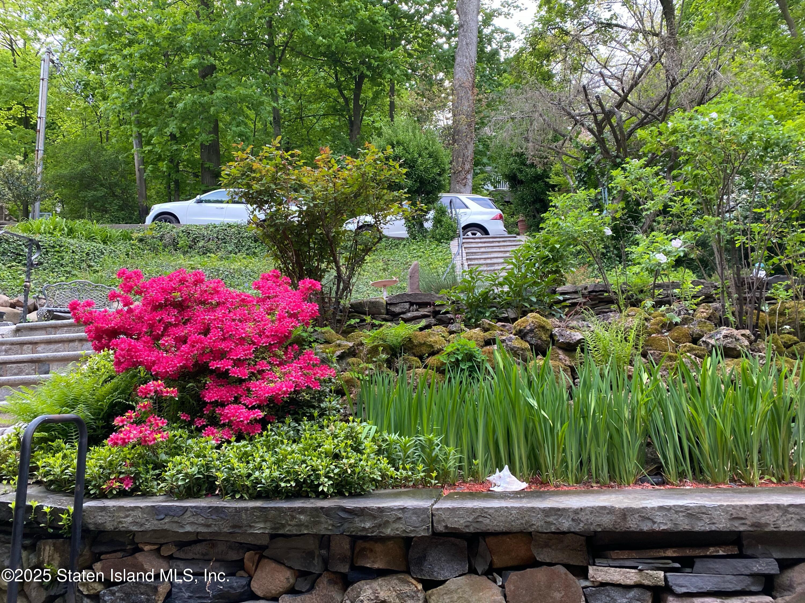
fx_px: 605
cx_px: 402
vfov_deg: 53.1
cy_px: 302
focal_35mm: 26
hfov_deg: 67.3
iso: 125
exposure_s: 1/115
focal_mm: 4.25
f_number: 1.8
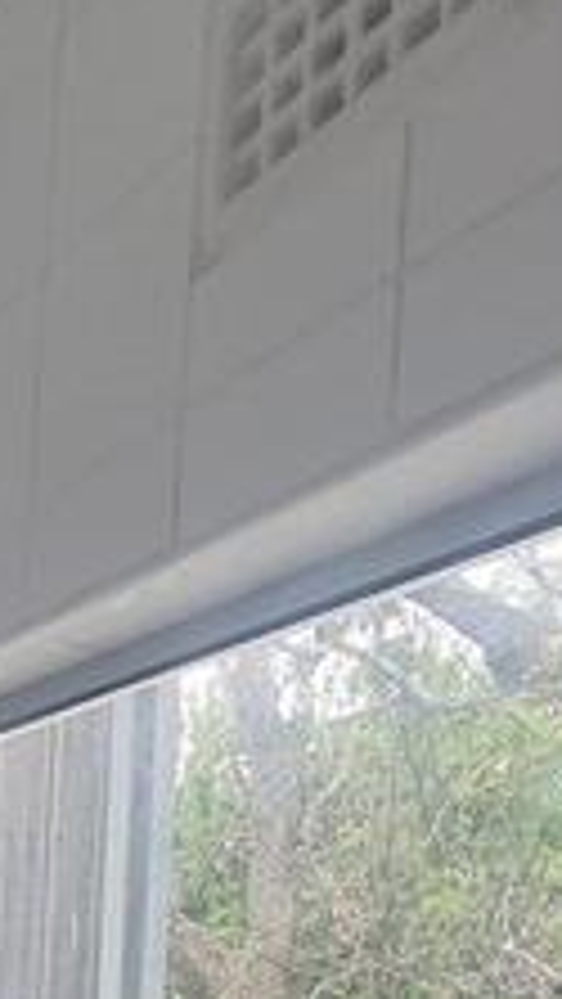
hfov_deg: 20.6
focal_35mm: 51
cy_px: 1184
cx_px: -243
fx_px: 1350
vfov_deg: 33.4
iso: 50
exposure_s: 1/109
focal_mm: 1.74
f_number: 2.2
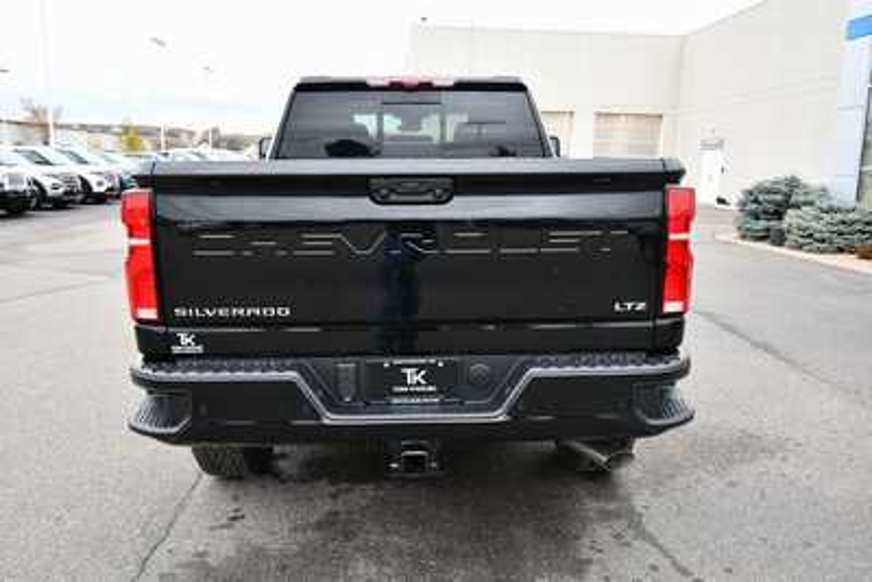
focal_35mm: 30
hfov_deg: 61.9
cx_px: 436
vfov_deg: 43.6
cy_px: 291
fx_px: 727
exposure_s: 1/125
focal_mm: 20
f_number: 5.6
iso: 1000
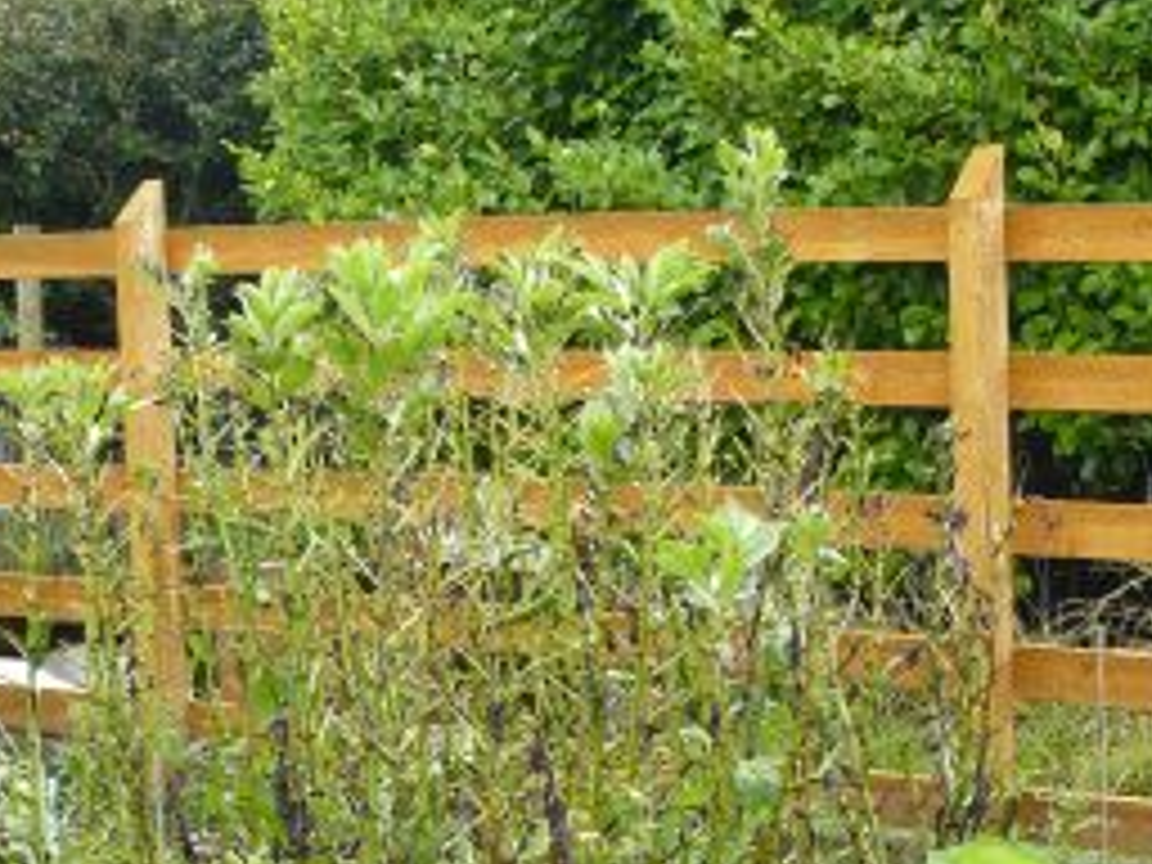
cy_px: 990
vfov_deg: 15.9
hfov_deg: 21.6
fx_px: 2995
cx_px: 873
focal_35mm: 90
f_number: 4
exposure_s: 1/160
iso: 100
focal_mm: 6
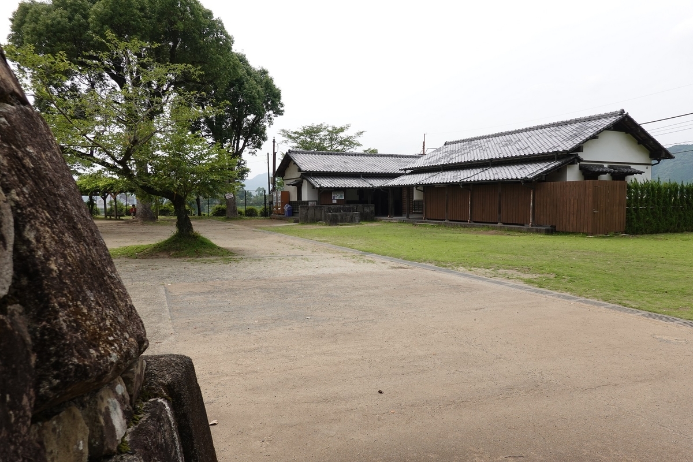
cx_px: 346
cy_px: 231
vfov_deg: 53.1
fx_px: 462
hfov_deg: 73.7
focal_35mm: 24
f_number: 4.5
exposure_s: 1/640
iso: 125
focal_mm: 9
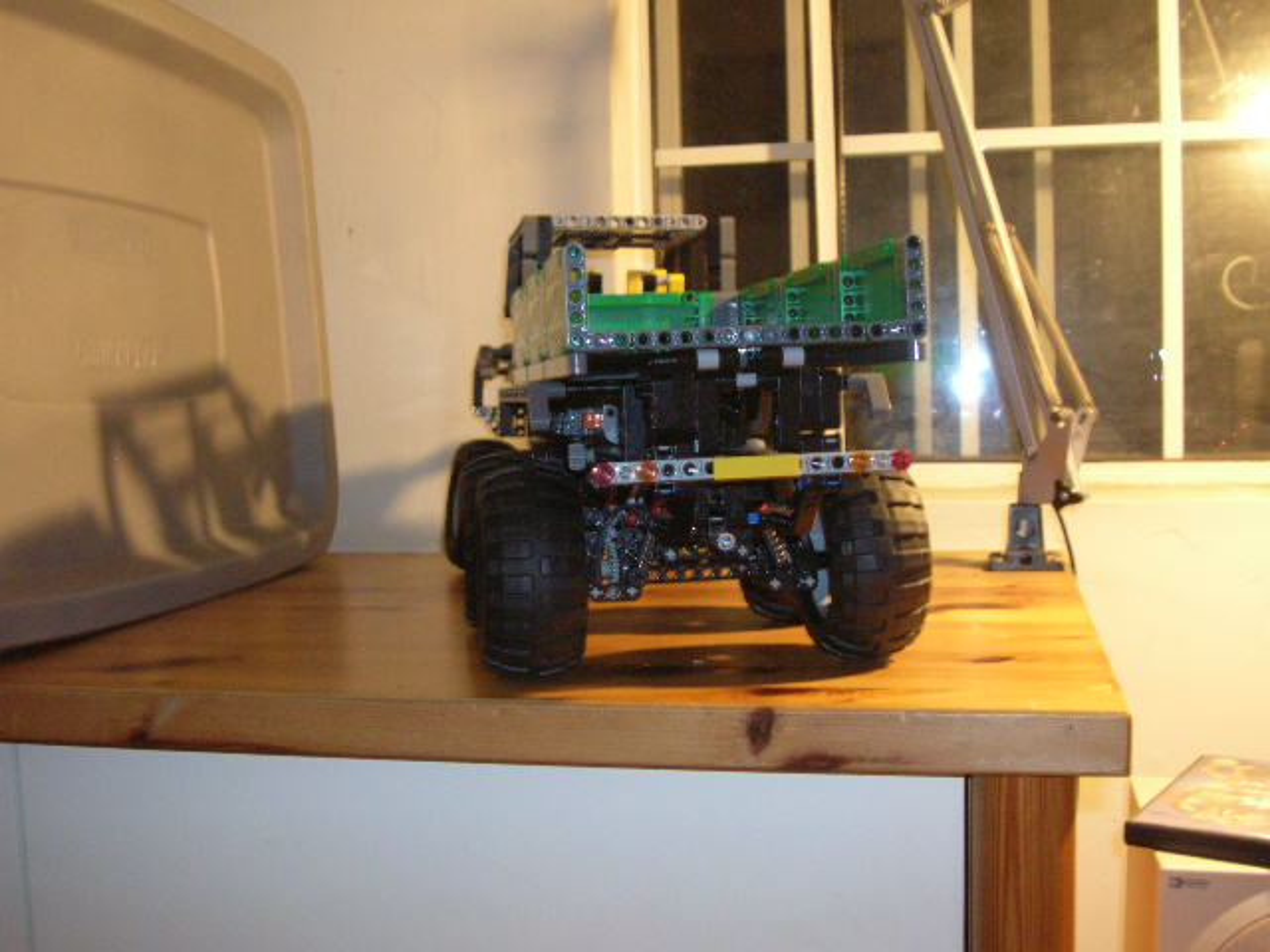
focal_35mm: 40
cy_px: 476
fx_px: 1468
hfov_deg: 46.8
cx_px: 635
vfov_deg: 36.0
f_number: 3
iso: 200
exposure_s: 1/5.5
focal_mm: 6.6
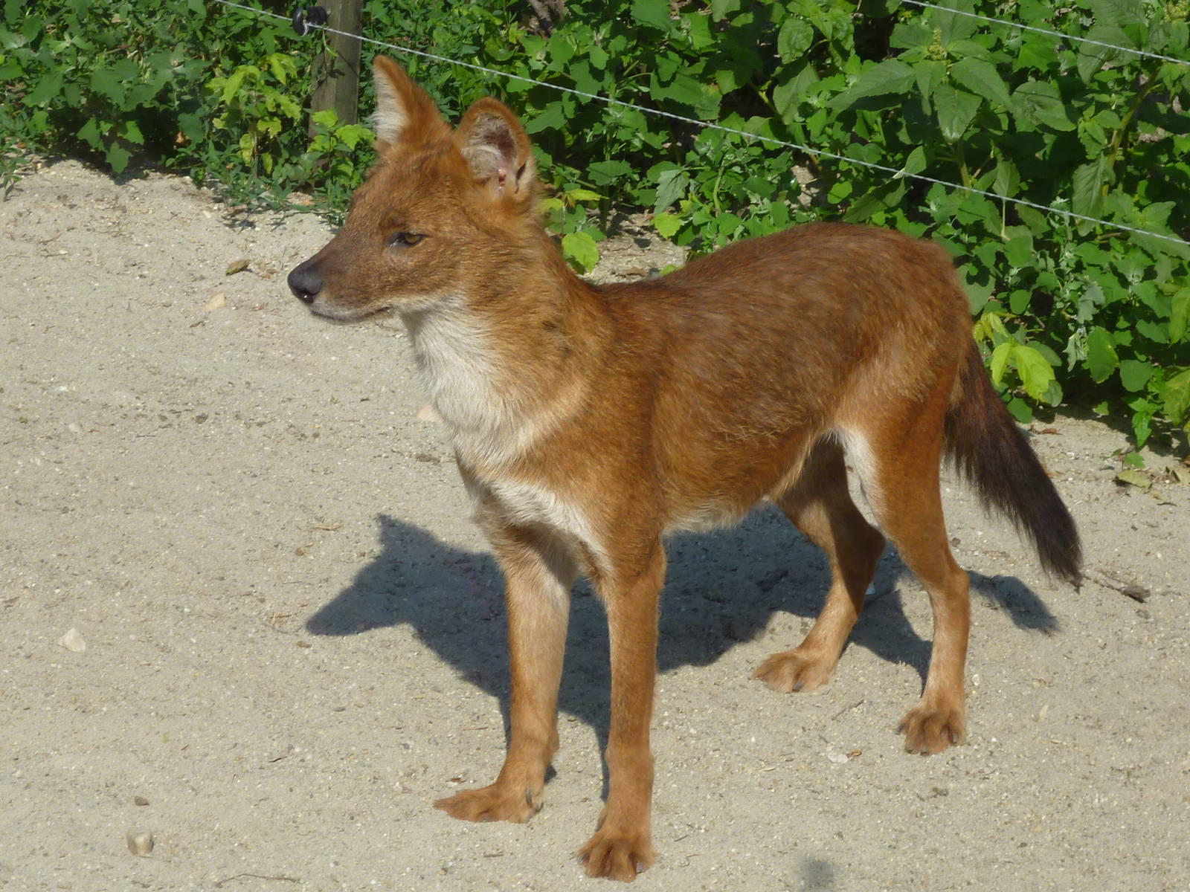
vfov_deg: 9.6
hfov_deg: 12.8
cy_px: 446
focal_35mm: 154
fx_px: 5294
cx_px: 595
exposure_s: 1/160
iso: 100
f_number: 6.5
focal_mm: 20
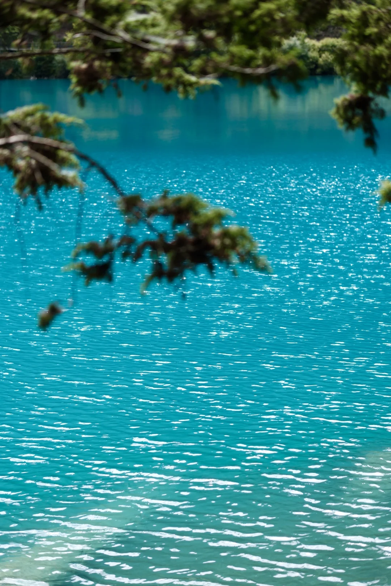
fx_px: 1368
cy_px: 293
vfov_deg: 24.2
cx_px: 196
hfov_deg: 16.3
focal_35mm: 84
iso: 160
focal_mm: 56
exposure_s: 1/4000
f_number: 1.4
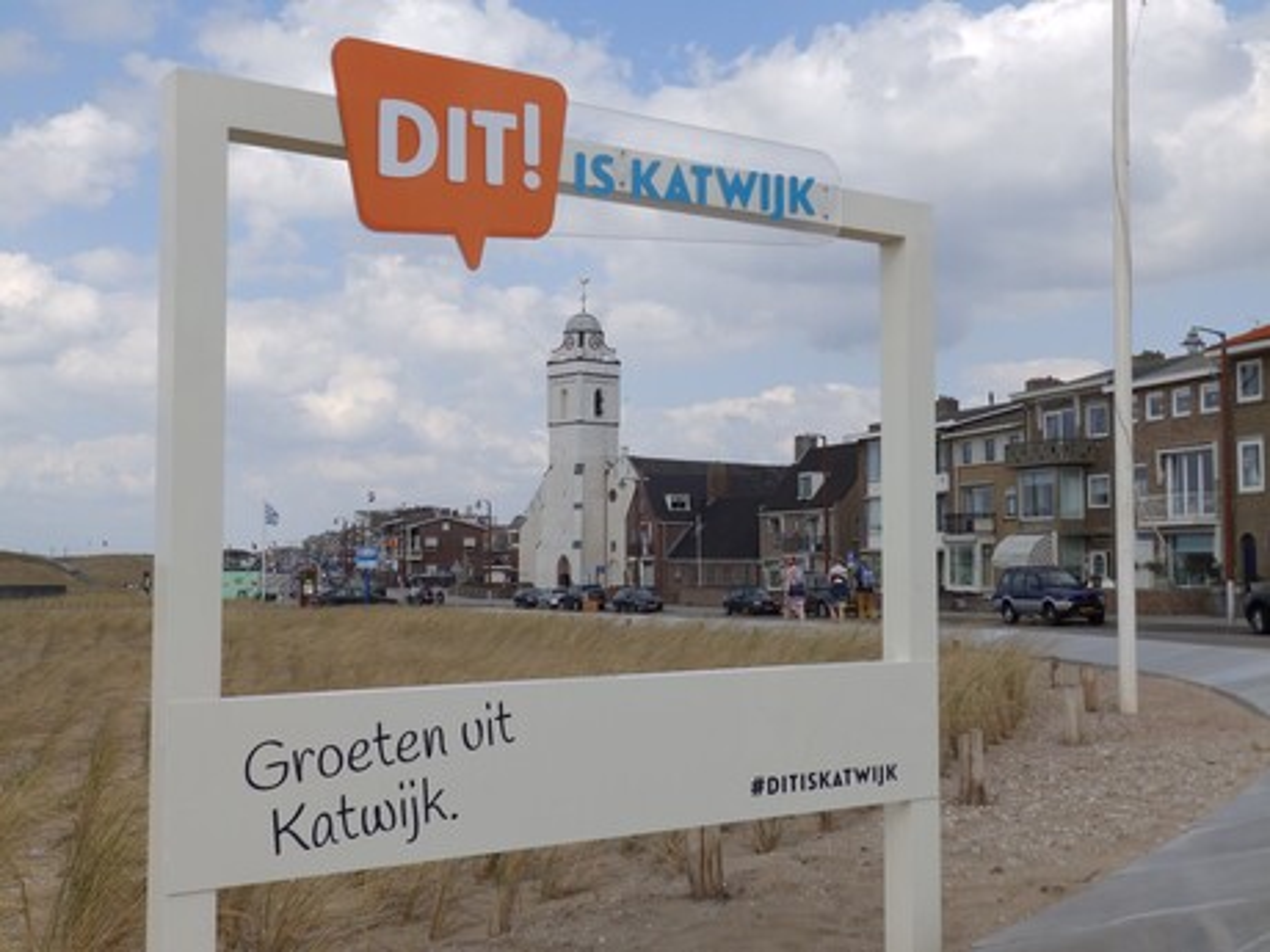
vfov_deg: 37.7
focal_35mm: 38
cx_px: 635
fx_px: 1394
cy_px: 476
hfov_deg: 49.0
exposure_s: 1/800
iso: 80
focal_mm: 6.8
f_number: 4.5
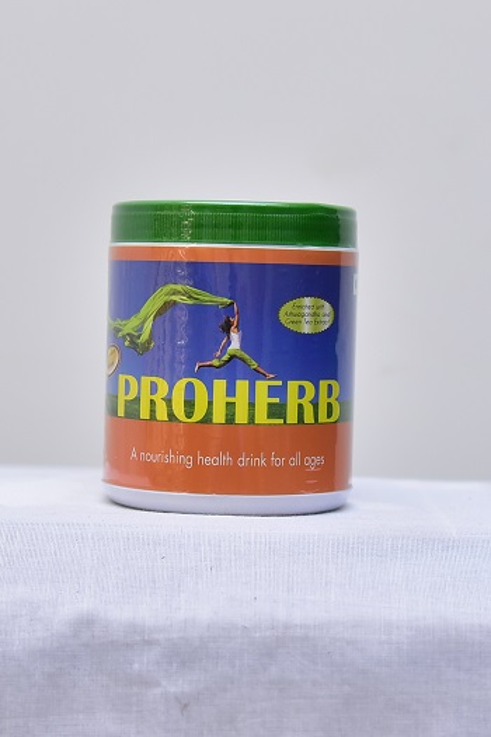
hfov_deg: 28.0
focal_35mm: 48
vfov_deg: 41.1
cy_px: 368
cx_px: 246
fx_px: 983
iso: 1250
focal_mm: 48
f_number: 4
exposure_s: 1/125
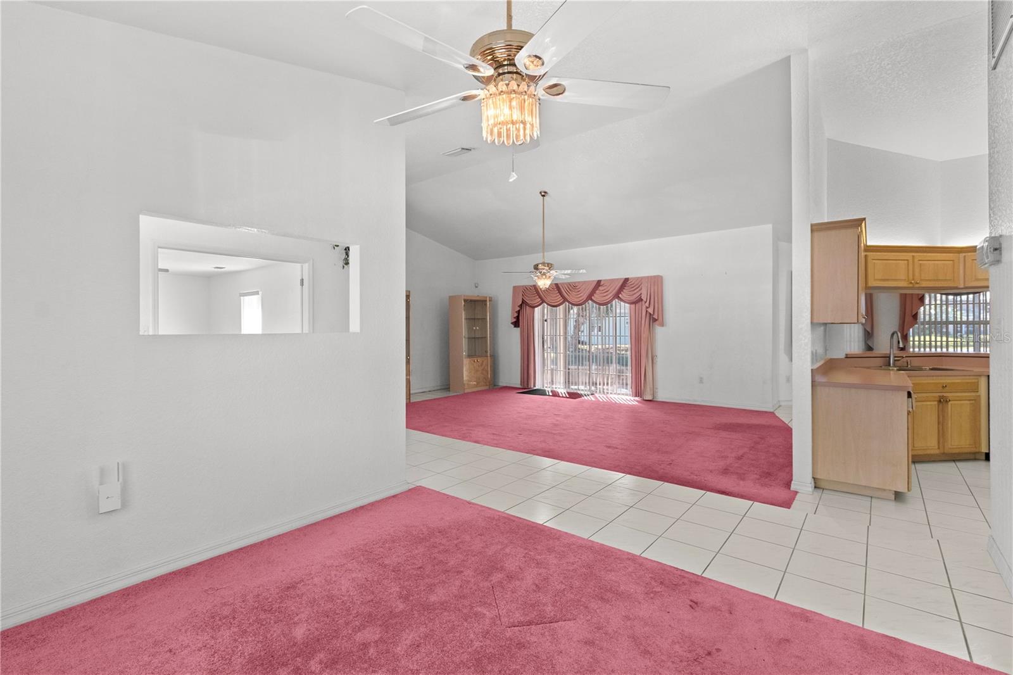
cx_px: 506
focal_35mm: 15
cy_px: 338
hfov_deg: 100.4
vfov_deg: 77.3
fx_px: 422
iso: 640
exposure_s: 1/25
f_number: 7.1
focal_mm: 10
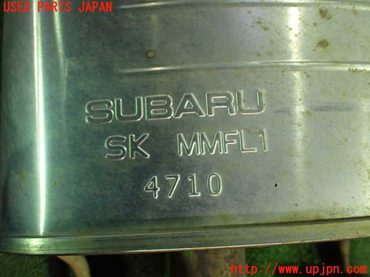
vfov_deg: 44.2
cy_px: 138
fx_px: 342
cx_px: 185
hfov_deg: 56.8
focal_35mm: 32
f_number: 2.4
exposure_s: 1/60
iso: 800
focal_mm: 5.79
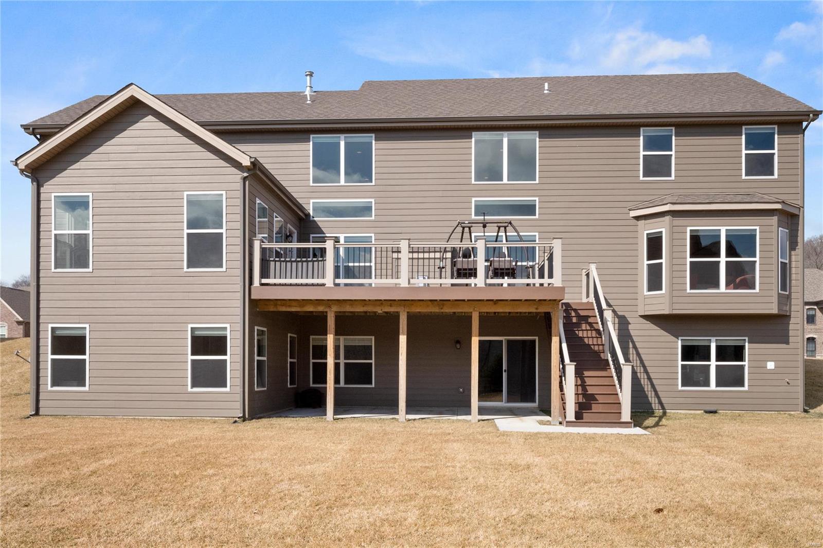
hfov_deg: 61.9
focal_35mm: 30
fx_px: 686
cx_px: 412
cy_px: 274
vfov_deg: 43.6
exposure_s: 1/640
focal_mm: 15
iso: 400
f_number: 10
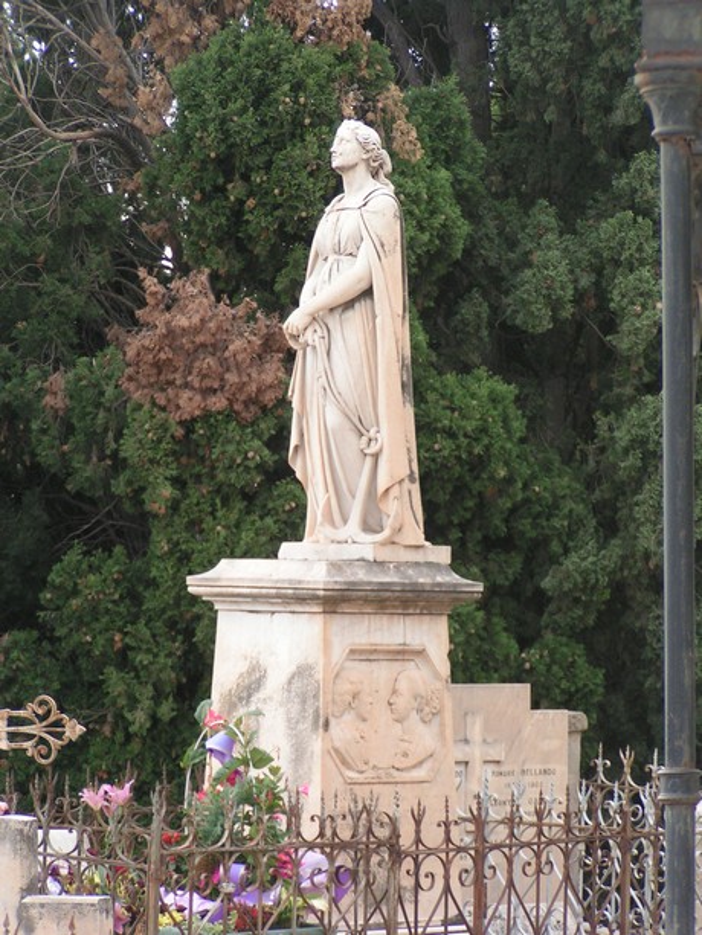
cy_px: 468
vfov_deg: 11.5
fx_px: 4649
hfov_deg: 8.6
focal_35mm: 172
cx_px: 351
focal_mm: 26.3
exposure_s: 1/200
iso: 100
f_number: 3.5
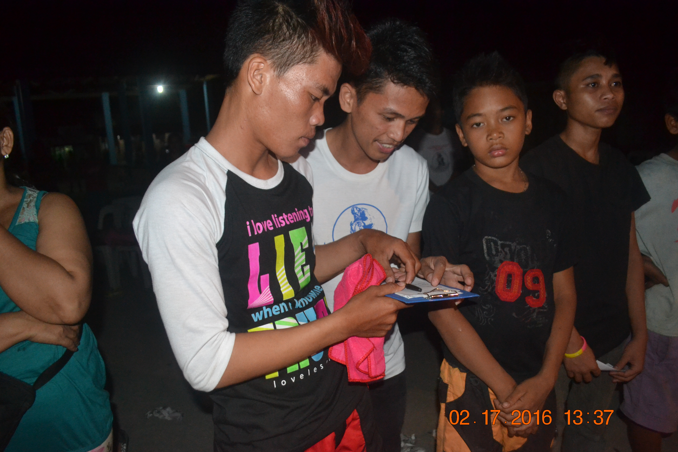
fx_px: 508
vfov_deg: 47.9
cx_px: 339
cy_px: 226
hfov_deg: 67.4
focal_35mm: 27
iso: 2200
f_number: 3.5
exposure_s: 1/60
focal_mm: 18
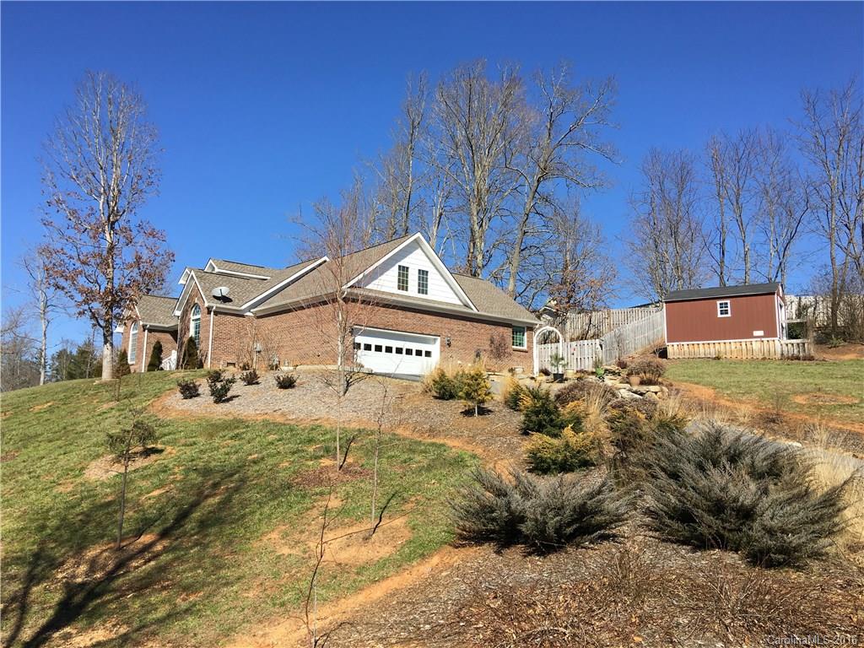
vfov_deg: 48.2
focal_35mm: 29
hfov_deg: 61.7
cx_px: 432
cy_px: 324
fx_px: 724
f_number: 2.2
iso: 25
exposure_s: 1/1350
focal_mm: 4.15
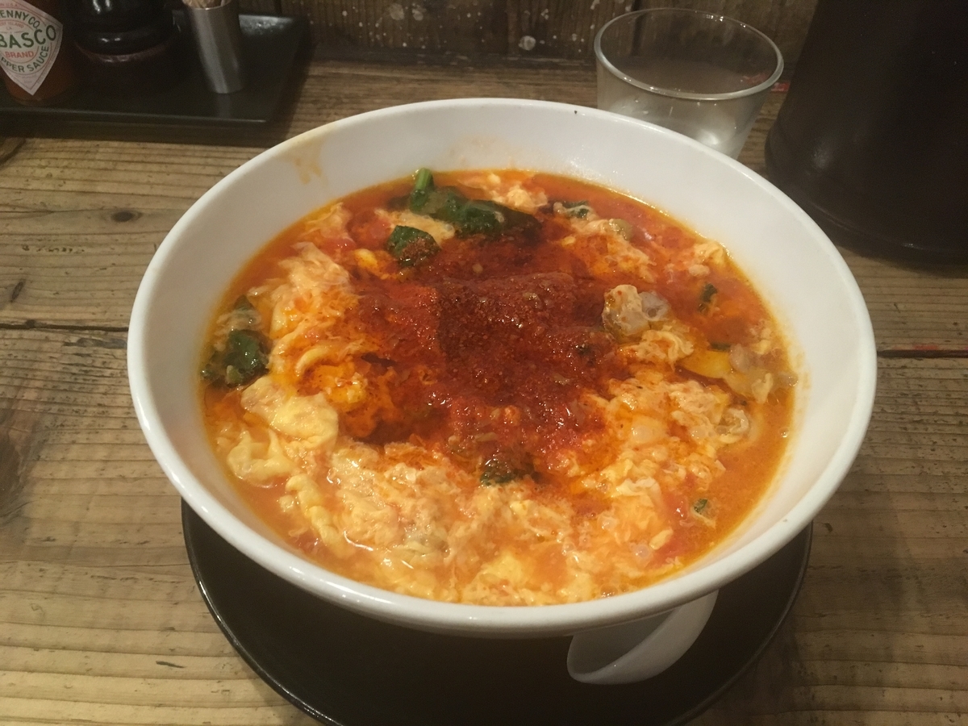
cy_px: 363
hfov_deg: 61.7
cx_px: 484
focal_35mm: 29
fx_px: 811
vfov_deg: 48.2
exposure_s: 1/15
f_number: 2.2
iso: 200
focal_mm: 4.15
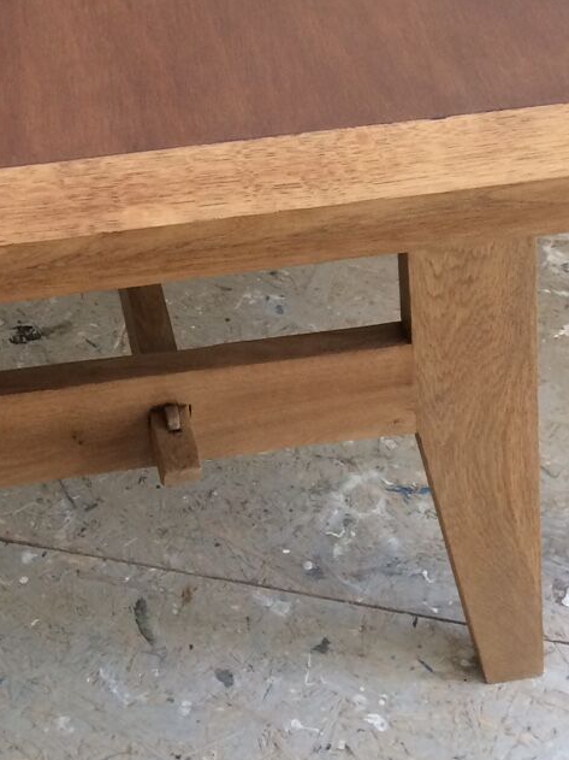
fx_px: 1644
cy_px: 36
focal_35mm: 75
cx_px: 171
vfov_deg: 25.0
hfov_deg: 19.5
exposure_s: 1/33
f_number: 2.2
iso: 64
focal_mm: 4.15
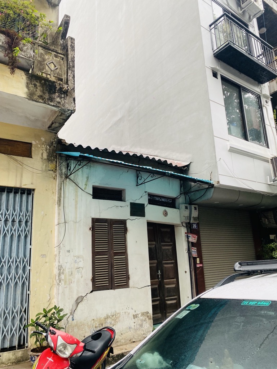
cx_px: 138
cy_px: 184
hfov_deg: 53.1
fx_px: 277
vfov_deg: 67.3
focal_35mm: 26
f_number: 1.8
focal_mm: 4.25
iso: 100
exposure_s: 1/121
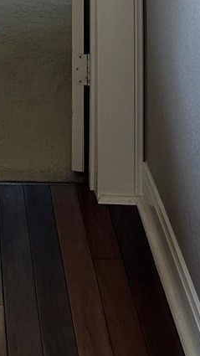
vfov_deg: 15.1
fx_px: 1113
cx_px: -76
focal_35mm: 118
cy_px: -337
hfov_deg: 10.0
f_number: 1.78
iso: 160
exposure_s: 1/120
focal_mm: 6.86
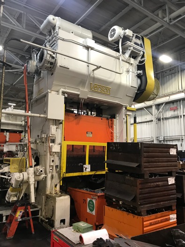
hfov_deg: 49.8
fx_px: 199
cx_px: 92
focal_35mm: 28
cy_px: 124
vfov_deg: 63.4
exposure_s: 1/20
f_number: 1.8
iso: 40
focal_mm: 3.99
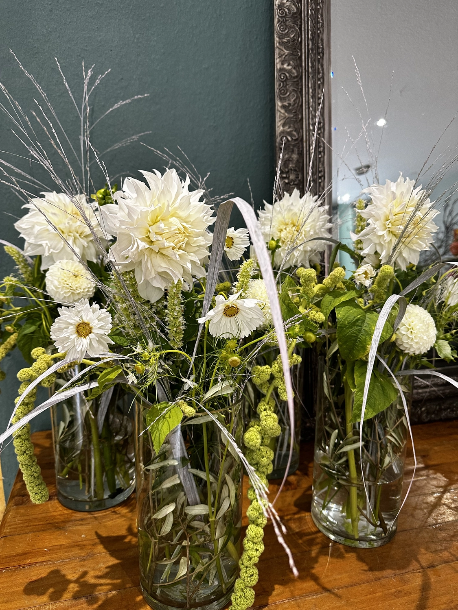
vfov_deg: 71.6
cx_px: 229
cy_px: 305
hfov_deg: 56.8
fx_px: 423
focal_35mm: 24
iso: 200
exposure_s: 1/50
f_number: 1.78
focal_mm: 6.86
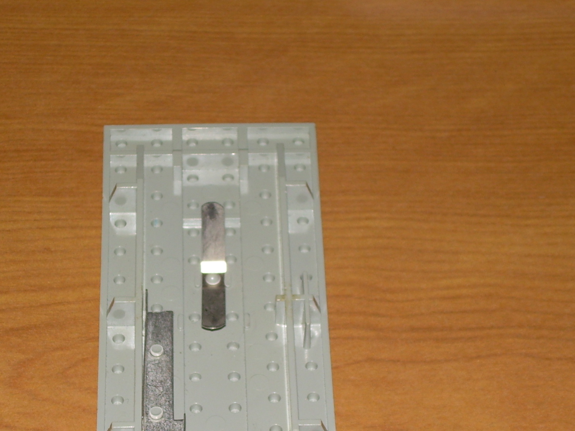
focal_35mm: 131
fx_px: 2176
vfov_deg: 11.3
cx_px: 205
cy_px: 273
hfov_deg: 15.0
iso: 50
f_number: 4.2
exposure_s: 1/60
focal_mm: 14.6
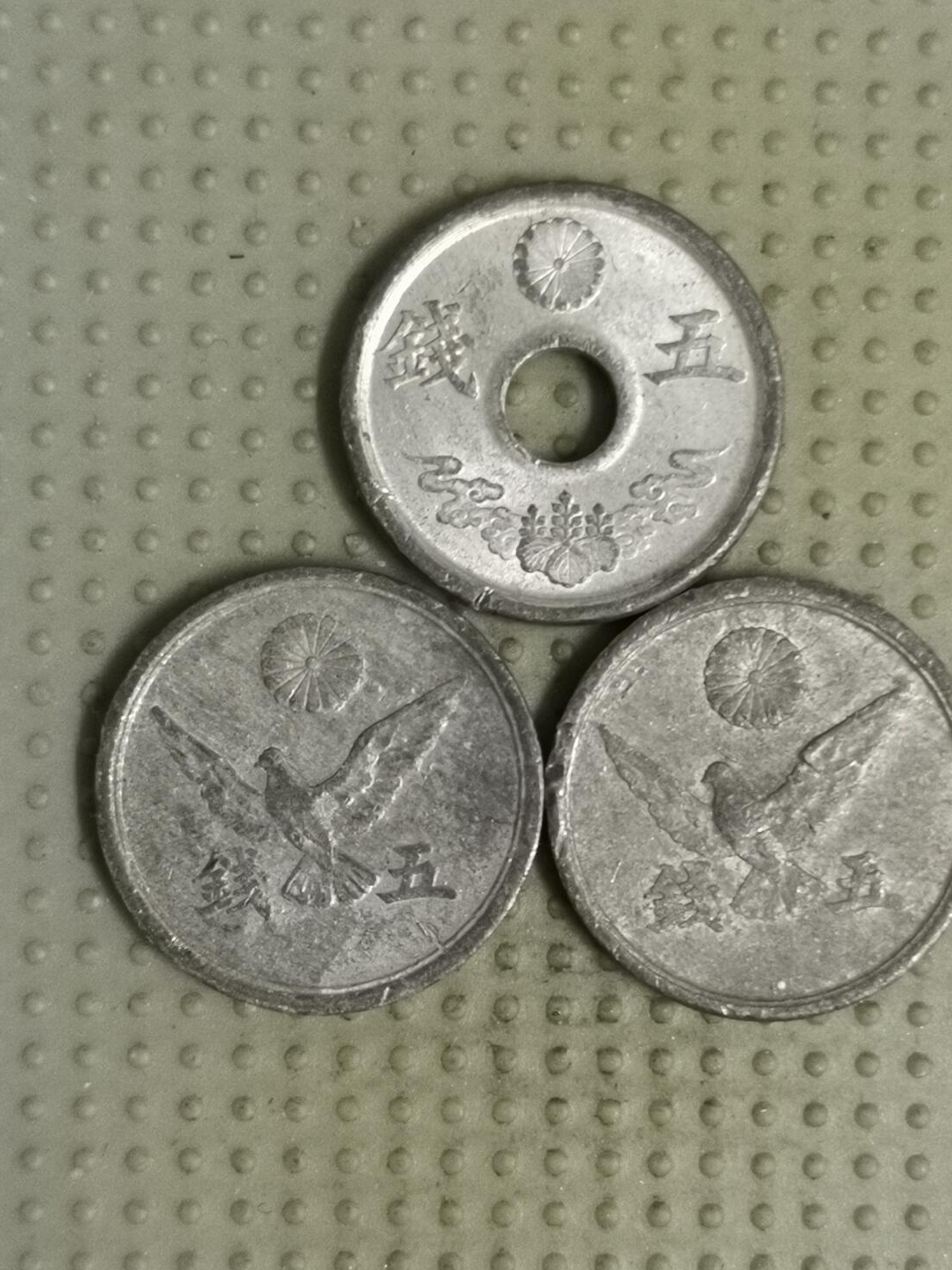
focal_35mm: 64
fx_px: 2347
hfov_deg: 22.9
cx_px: 535
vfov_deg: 30.2
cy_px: 710
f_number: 1.8
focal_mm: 4.75
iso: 500
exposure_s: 1/25.7
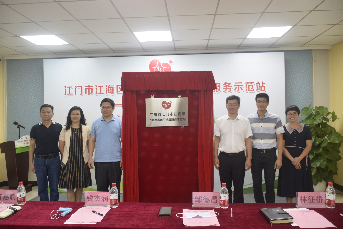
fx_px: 286
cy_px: 114
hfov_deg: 61.9
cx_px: 172
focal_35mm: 30
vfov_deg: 43.6
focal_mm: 20
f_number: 3.5
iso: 400
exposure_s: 1/60
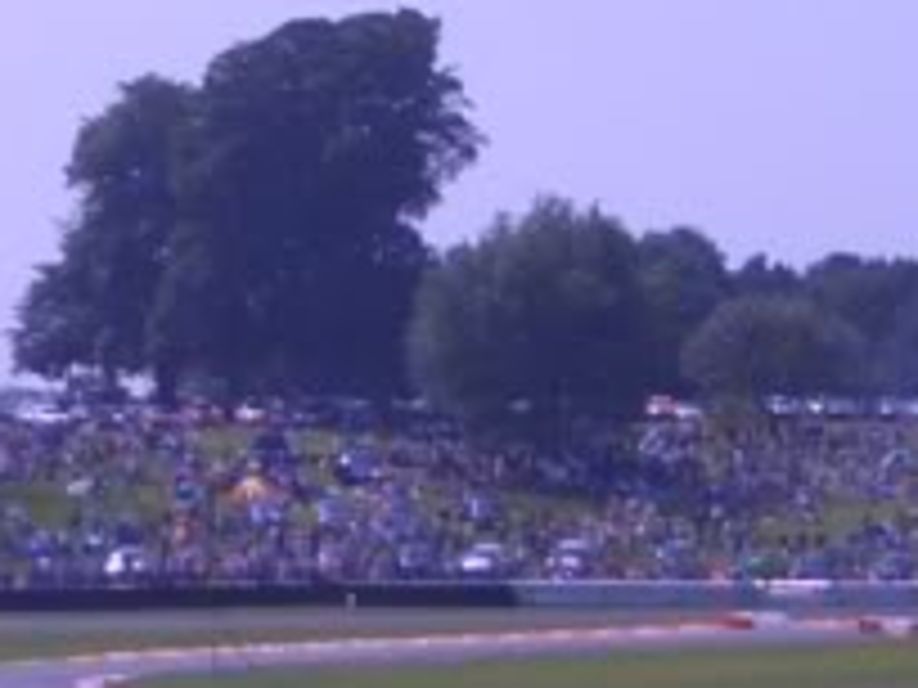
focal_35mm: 216
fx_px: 5728
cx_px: -184
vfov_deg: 6.8
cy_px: 989
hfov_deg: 9.0
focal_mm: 5.7
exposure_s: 1/800
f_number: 4.3
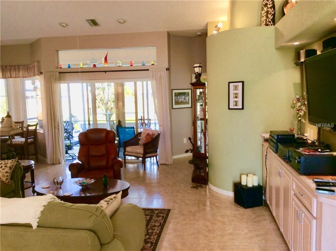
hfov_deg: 56.9
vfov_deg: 44.0
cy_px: 126
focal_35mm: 32
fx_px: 310
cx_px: 168
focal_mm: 3.3
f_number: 2.4
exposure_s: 1/25
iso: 32
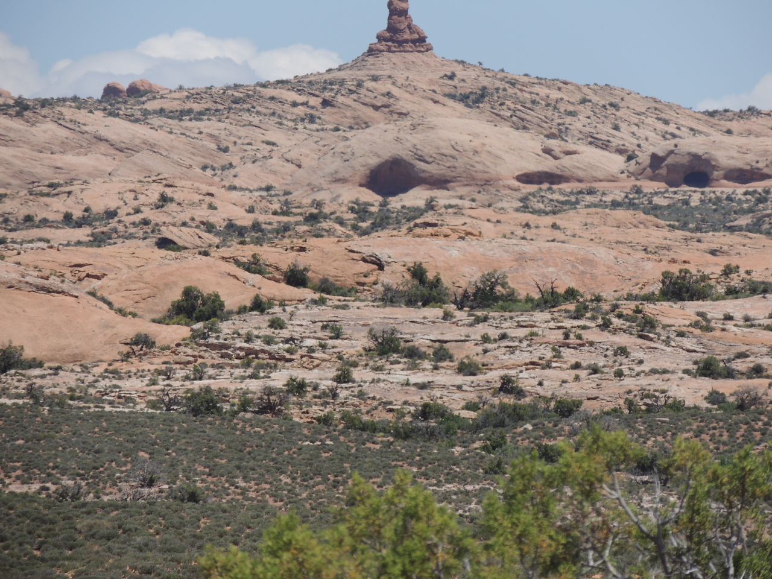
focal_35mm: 470
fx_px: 10482
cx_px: 386
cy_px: 290
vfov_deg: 3.2
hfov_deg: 4.2
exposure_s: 1/800
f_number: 4.9
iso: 100
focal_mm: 83.8
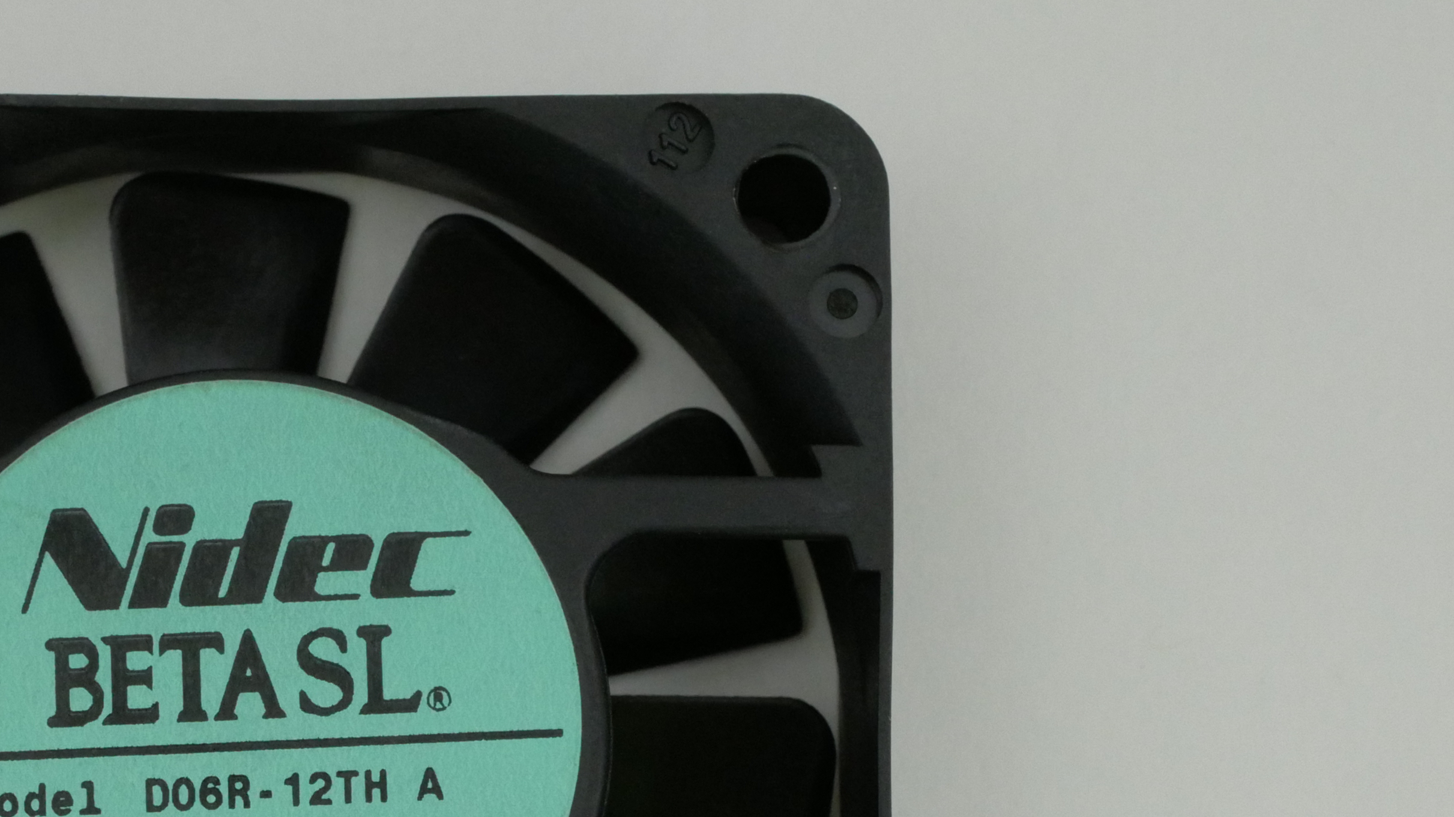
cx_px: 236
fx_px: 4780
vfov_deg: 9.7
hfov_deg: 17.1
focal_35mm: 124
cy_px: 776
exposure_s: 1/400
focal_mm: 30
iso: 1600
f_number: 7.1
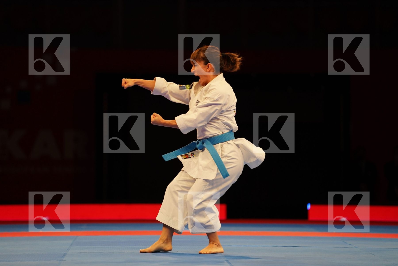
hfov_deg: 10.9
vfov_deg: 7.3
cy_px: 133
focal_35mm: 189
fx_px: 2089
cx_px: 199
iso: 1250
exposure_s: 1/500
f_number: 2.8
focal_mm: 189
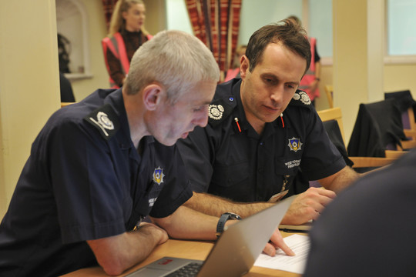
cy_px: 138
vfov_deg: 20.6
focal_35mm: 66
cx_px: 208
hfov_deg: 30.5
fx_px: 763
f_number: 4.5
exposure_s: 1/25
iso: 1250
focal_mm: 66
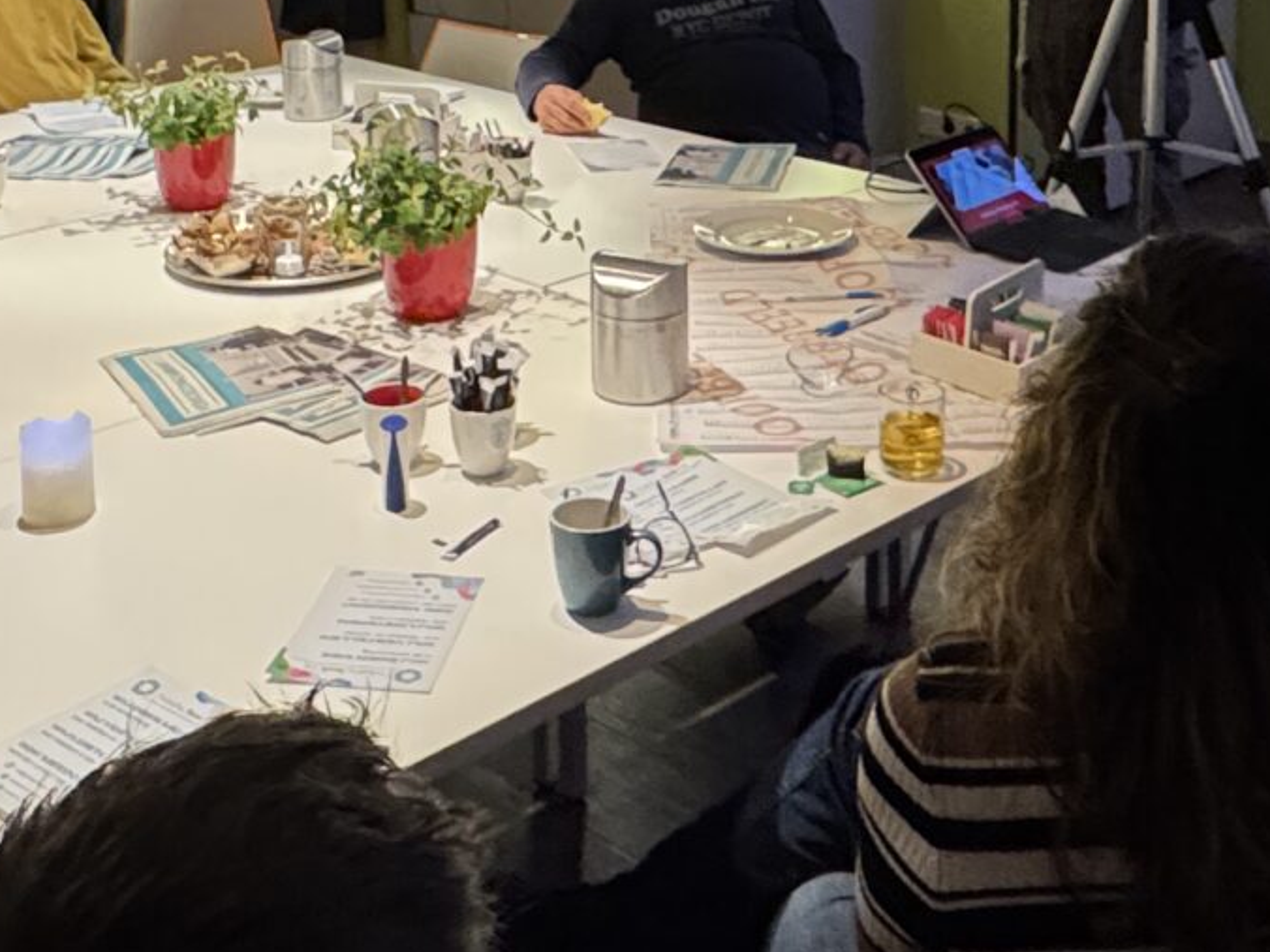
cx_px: 605
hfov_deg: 36.2
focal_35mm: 53
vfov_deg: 25.1
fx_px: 1944
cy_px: -150
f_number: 2.2
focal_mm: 2.22
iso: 1000
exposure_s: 1/50
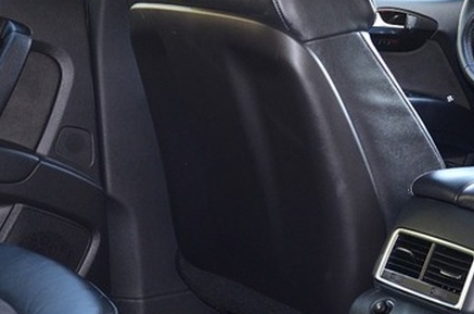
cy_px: 82
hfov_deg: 25.4
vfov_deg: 17.1
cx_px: 370
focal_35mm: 79
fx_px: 1038
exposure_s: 1/60
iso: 400
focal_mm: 18
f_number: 3.5
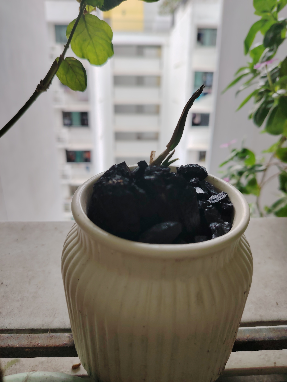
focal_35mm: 24
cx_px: 144
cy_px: 191
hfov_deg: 56.8
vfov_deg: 71.6
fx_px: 265
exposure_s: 1/50
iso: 125
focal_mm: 5.25
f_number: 1.75
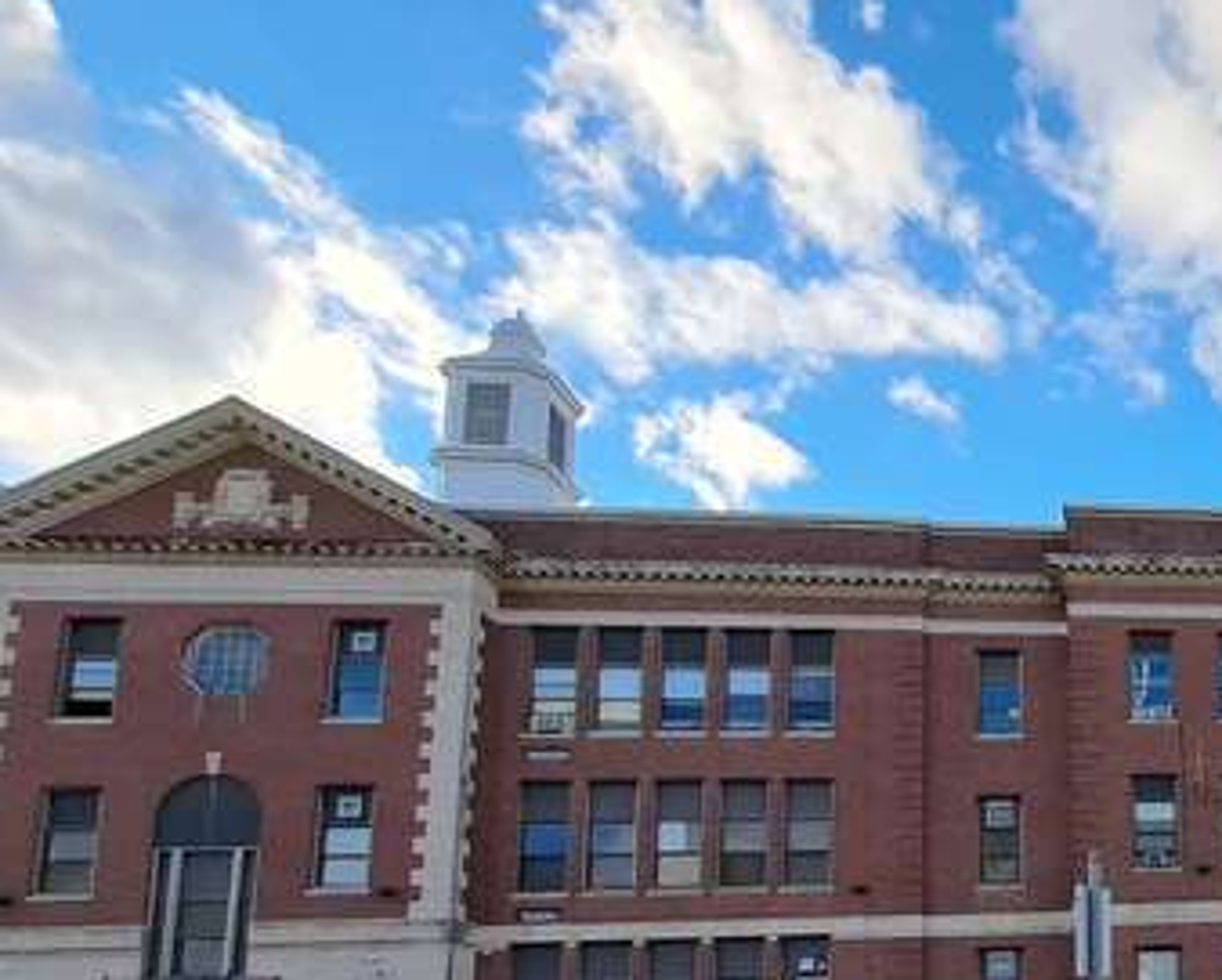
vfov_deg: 44.8
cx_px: 1327
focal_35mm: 30
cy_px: 853
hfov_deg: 45.2
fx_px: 1086
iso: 50
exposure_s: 1/811
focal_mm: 1.74
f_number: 2.2
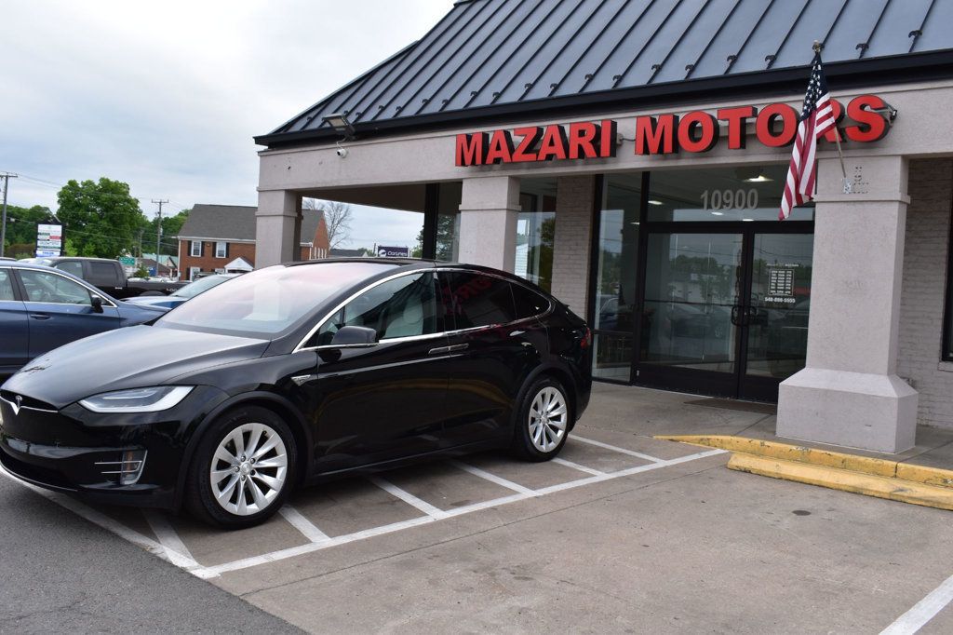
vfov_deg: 39.9
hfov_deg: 57.2
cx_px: 476
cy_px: 318
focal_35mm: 33
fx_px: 873
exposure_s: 1/200
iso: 400
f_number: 10
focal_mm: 22
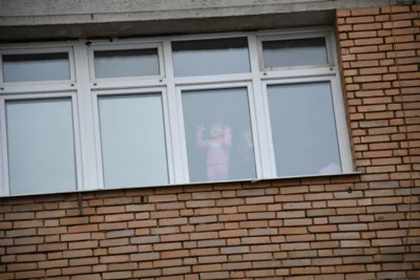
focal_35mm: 210
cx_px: 210
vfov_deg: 6.5
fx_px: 2451
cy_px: 140
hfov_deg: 9.8
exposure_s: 1/400
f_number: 5.6
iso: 1000
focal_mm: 140
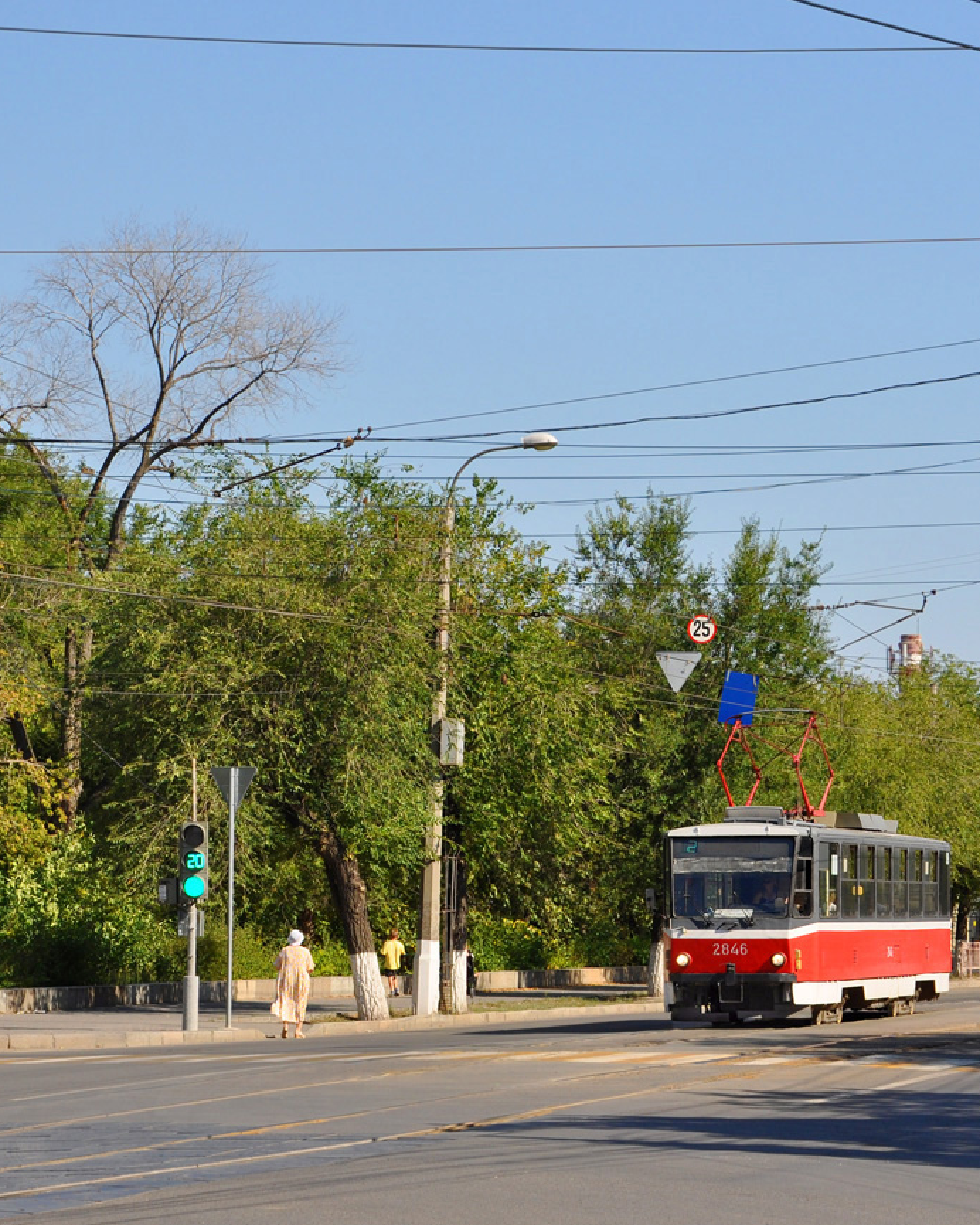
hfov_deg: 10.9
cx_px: 826
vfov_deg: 13.7
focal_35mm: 141
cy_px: 635
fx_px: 5112
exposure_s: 1/500
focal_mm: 62
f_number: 8
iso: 200
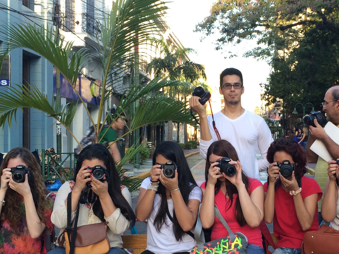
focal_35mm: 62
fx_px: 607
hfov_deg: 30.8
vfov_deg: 23.6
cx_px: 243
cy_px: 155
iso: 32
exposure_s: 1/130
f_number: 2.2
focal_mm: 4.15
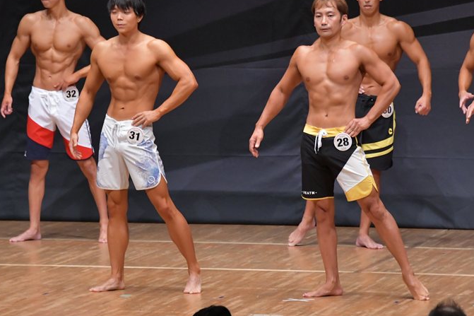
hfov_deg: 6.3
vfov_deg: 4.2
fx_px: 4331
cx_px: 246
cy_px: 150
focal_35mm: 329
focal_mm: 190
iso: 6400
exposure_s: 1/400
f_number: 5.6
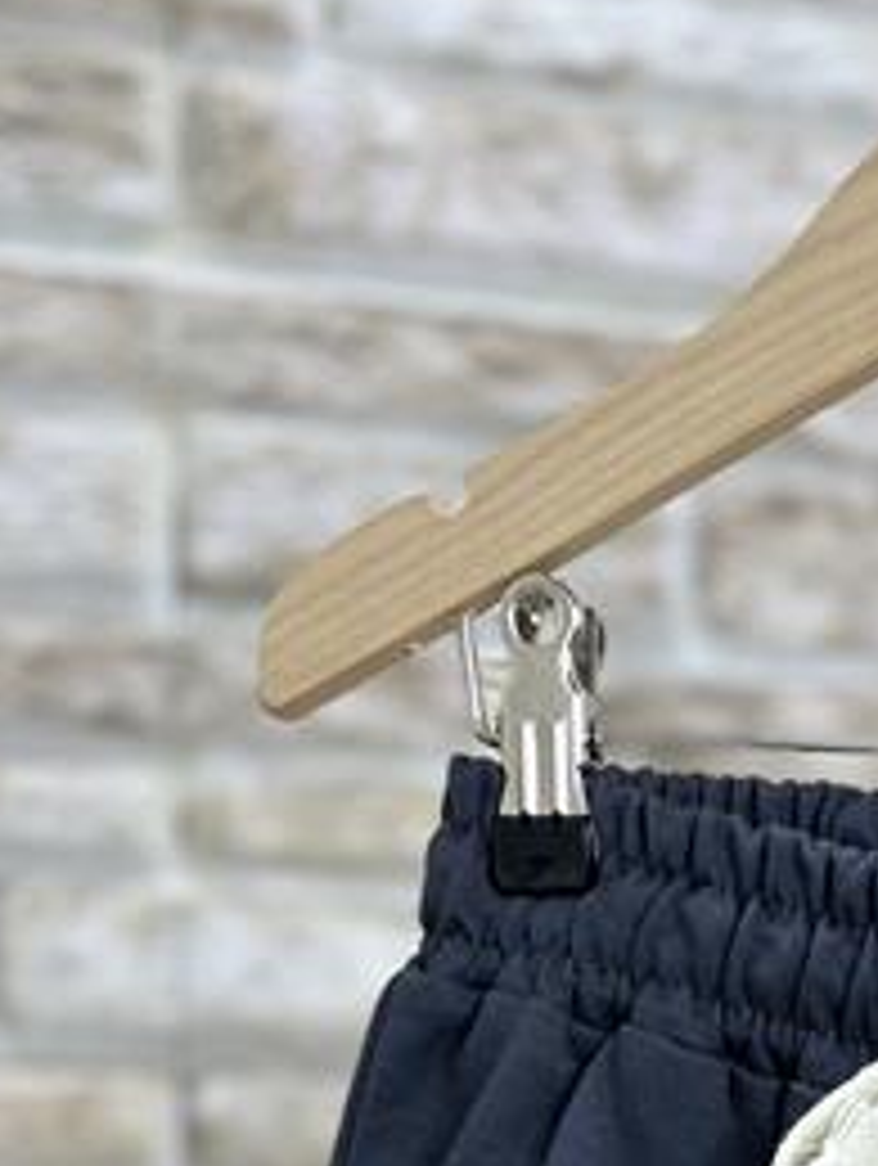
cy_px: 1463
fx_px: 2496
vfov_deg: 23.6
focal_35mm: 74
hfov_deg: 19.0
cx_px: 1022
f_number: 1.78
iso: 80
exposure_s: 1/100
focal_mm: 6.86
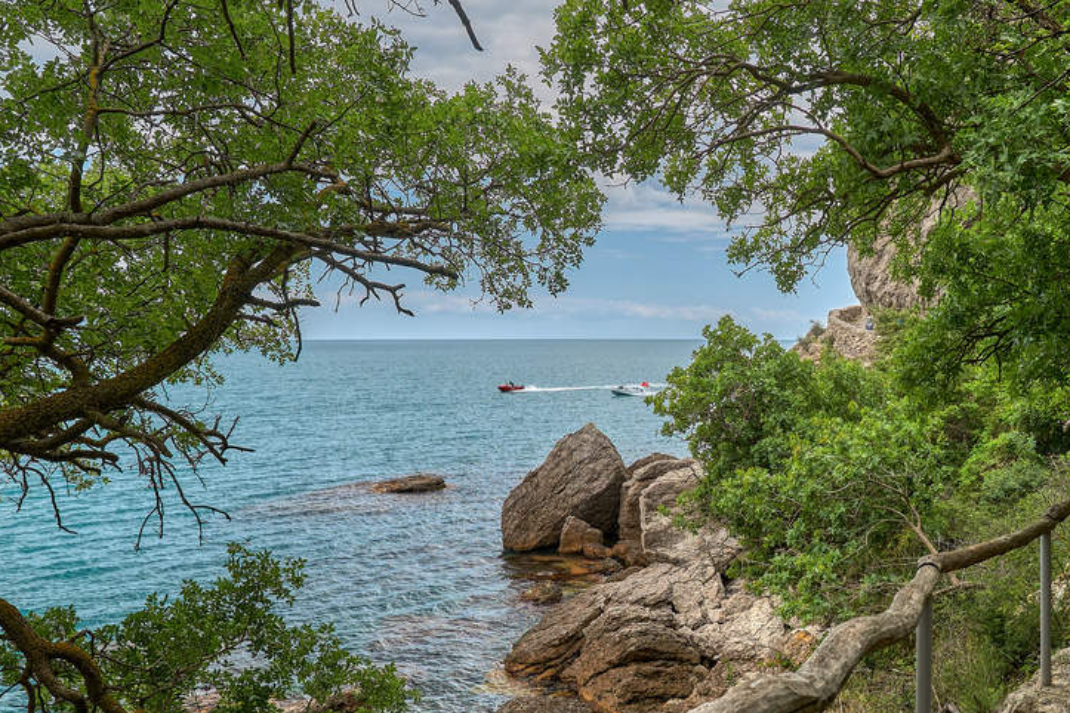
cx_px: 781
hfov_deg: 57.7
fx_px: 921
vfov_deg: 41.5
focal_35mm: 31
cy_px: 501
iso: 100
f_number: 4.5
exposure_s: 1/60
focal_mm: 16
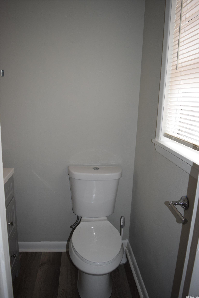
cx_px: 100
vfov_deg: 67.4
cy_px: 149
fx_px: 224
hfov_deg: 47.9
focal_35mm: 27
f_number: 3.8
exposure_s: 1/60
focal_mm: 18
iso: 800
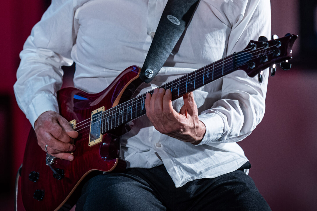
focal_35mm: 354
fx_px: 3117
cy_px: 39
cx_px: 134
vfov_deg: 3.9
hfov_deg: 5.8
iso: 1600
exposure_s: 1/500
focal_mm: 200
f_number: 3.5
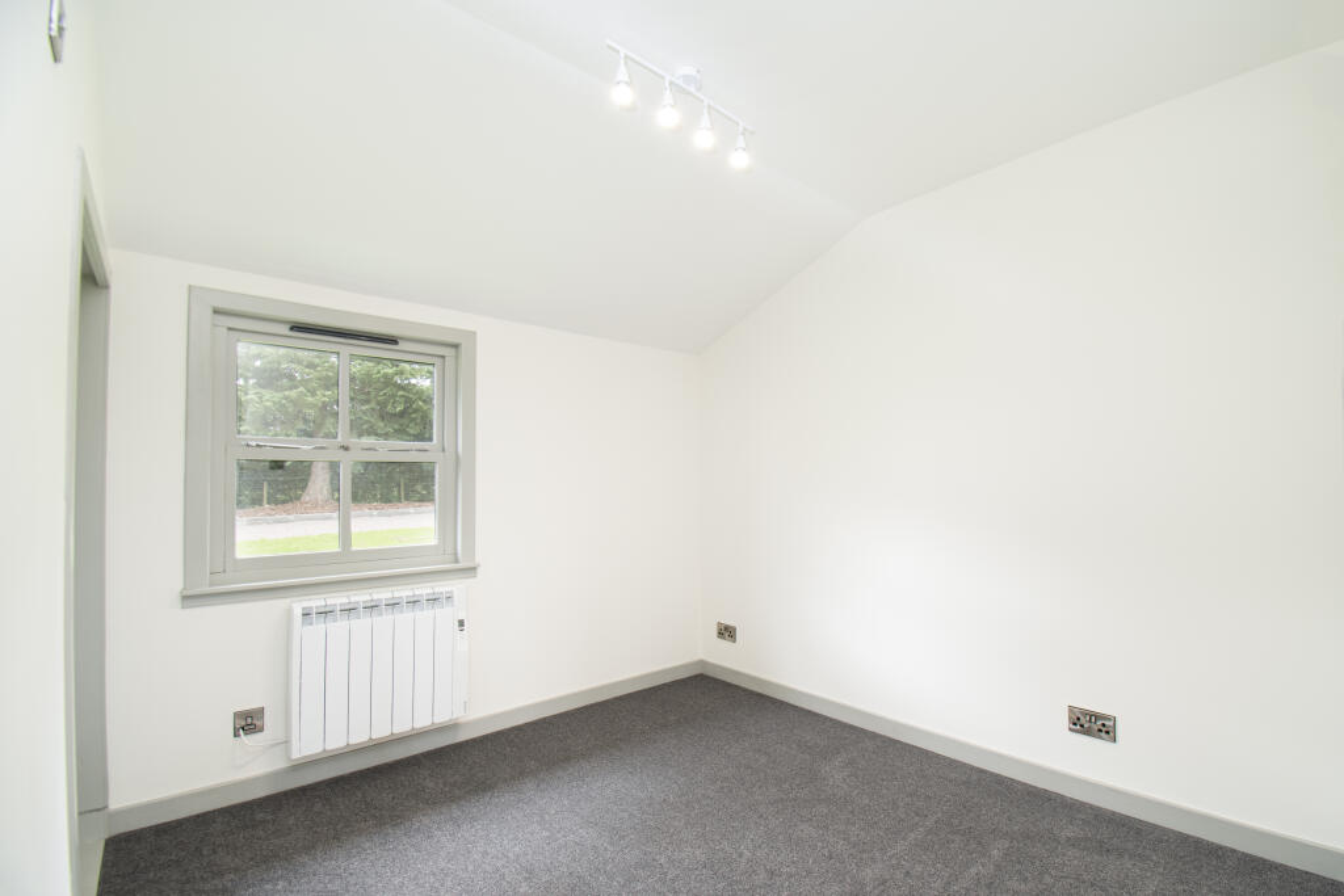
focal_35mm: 15
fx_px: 560
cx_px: 672
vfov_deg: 77.3
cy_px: 448
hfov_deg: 100.4
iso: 320
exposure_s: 1/8
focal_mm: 10
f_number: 9
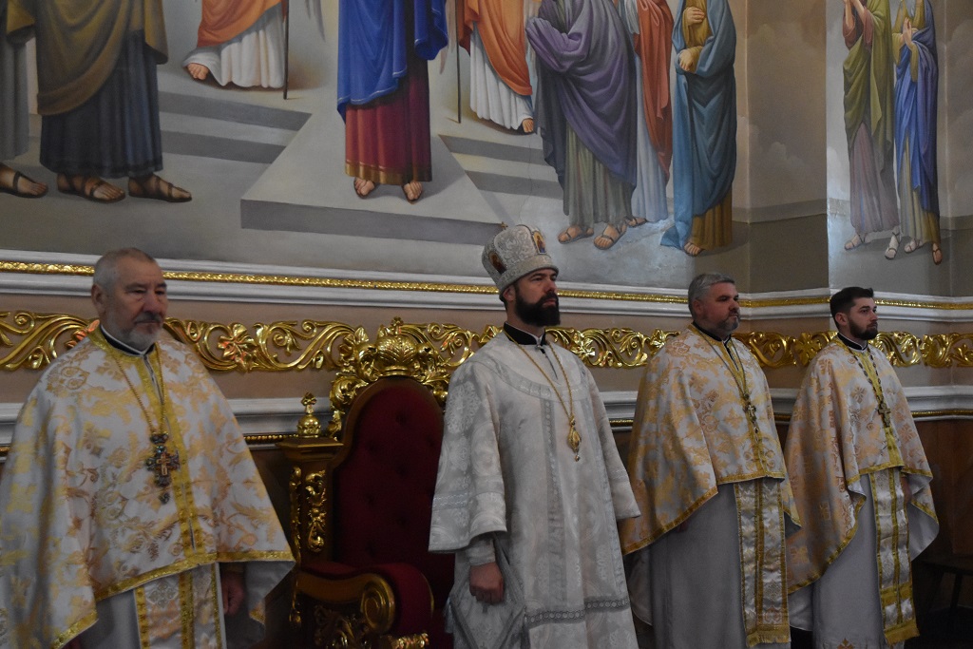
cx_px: 486
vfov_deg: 33.0
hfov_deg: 47.9
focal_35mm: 40
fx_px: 1095
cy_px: 324
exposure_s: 1/125
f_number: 3.8
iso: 4500
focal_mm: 27
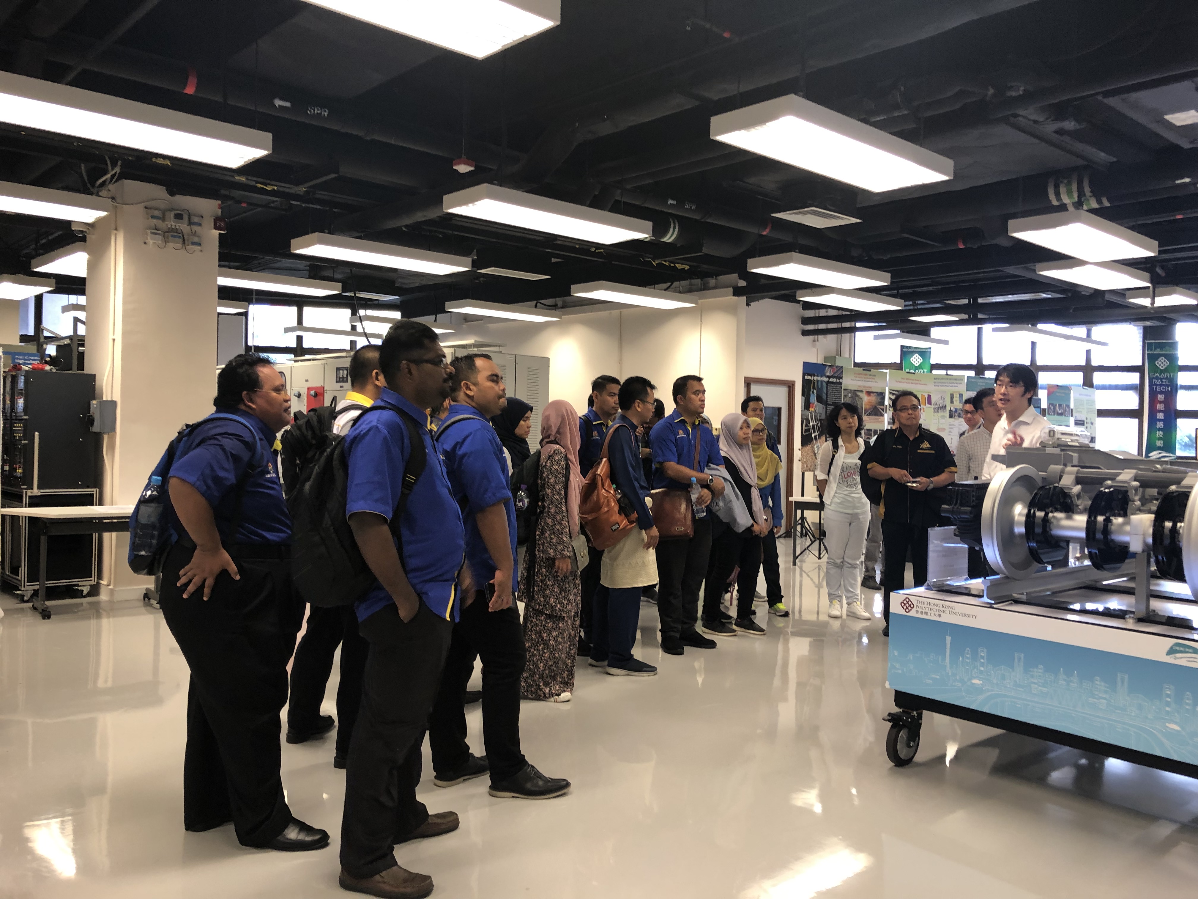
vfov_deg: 49.7
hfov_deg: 63.4
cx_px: 599
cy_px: 450
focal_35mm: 28
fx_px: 969
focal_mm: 4
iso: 40
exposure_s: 1/20
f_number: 1.8
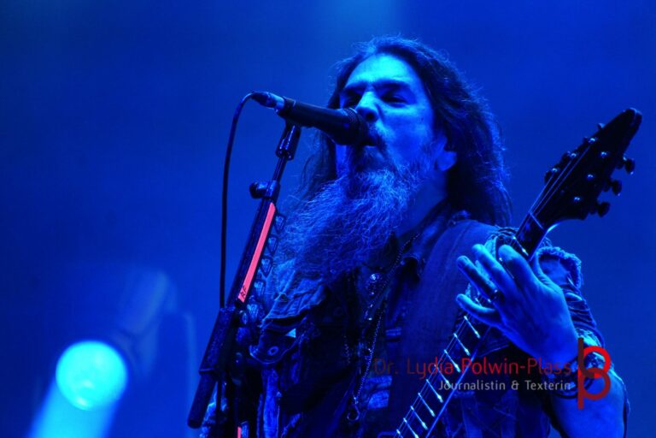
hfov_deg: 5.8
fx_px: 6450
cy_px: 219
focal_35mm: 354
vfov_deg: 3.9
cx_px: 328
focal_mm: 236
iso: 2000
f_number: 6.3
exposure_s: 1/400
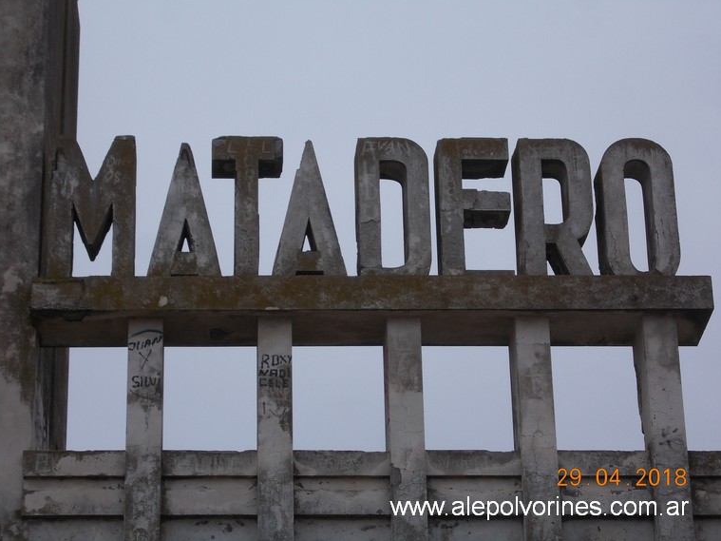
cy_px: 269
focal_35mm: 114
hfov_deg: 17.3
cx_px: 360
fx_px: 2374
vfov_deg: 13.0
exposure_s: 1/160
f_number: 5.8
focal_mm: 16
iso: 80
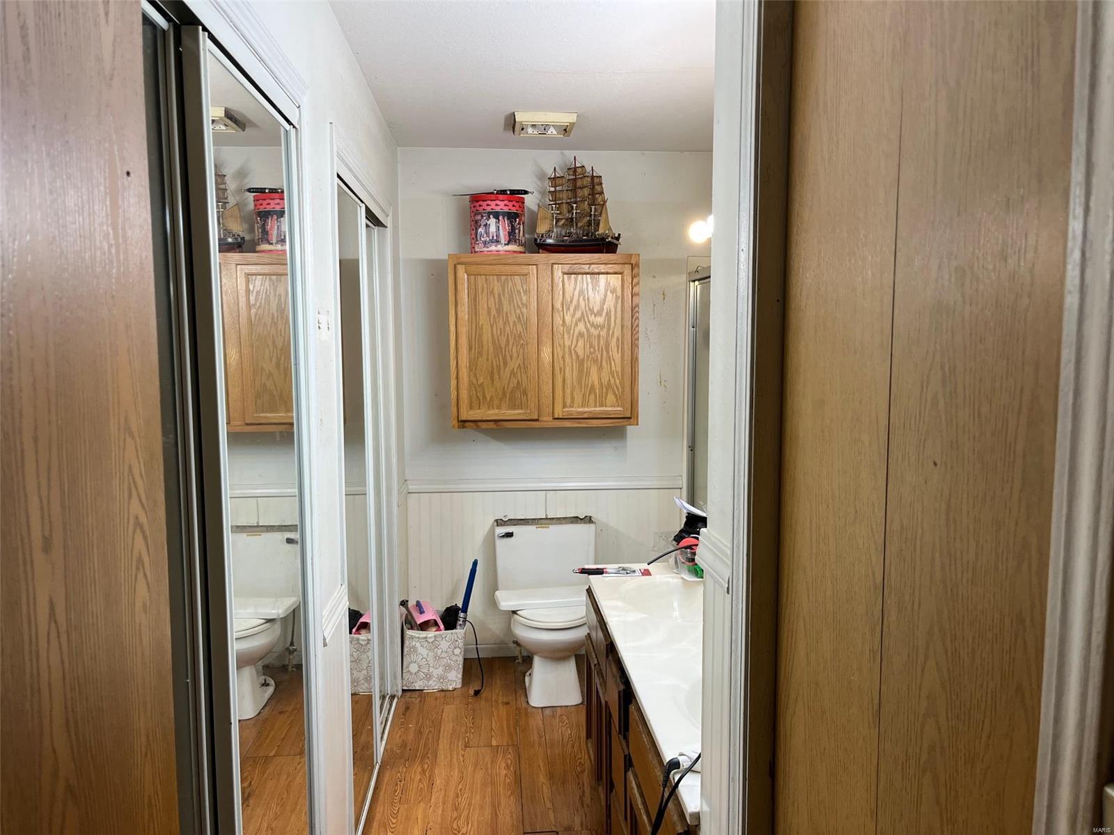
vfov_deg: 53.1
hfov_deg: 67.3
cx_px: 557
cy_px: 418
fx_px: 837
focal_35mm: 26
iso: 100
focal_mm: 5.1
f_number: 1.6
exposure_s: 1/120
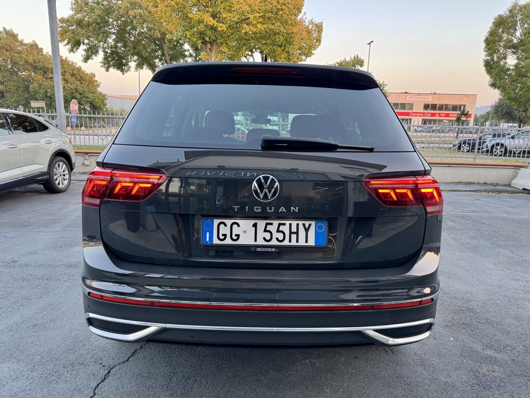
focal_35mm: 24
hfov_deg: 71.6
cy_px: 199
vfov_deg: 56.8
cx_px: 265
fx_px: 367
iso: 100
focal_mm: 6.76
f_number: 1.78
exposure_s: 1/100
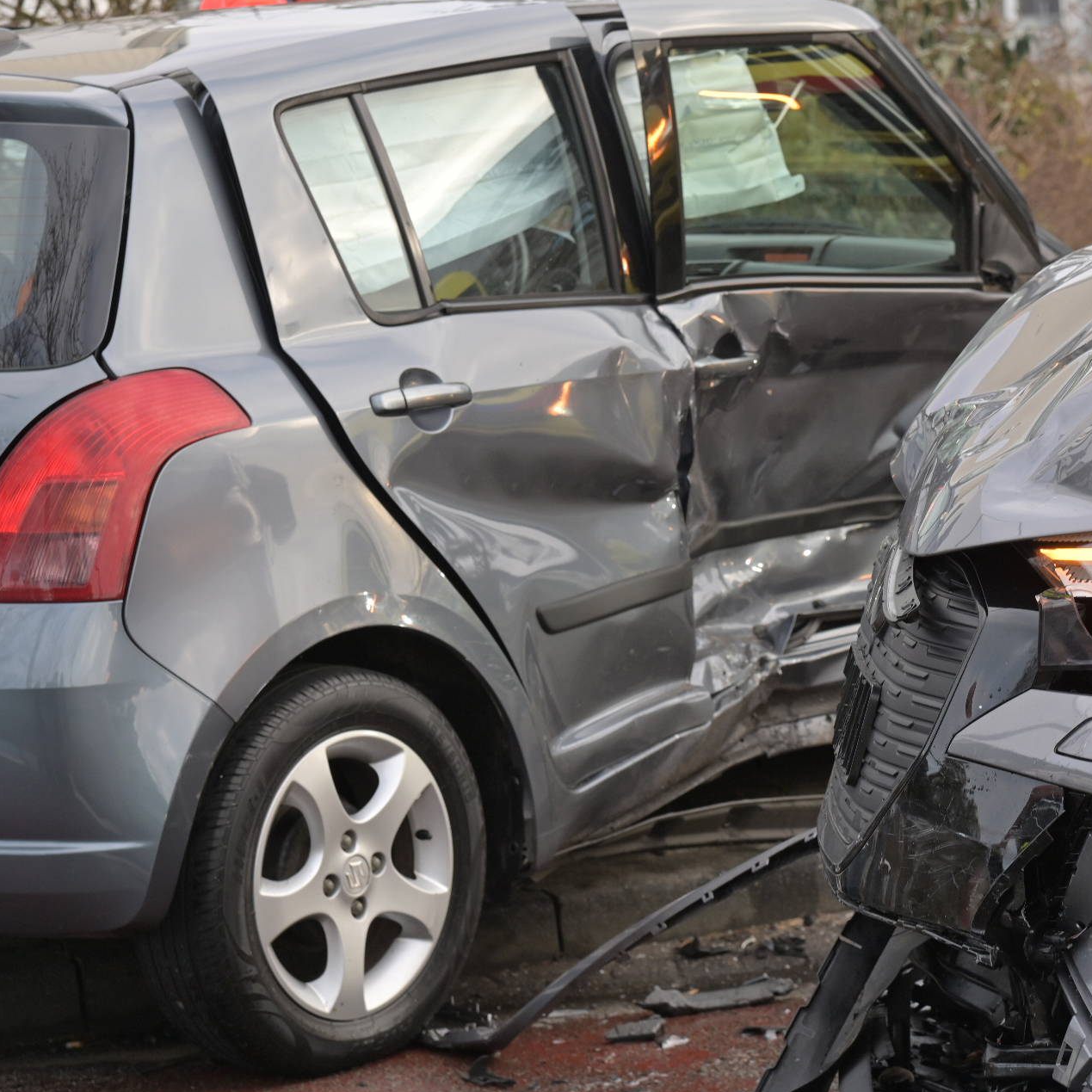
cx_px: 797
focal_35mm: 126
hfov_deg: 13.8
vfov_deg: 13.8
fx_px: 4497
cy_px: 544
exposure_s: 1/200
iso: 500
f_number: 7.1
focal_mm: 98
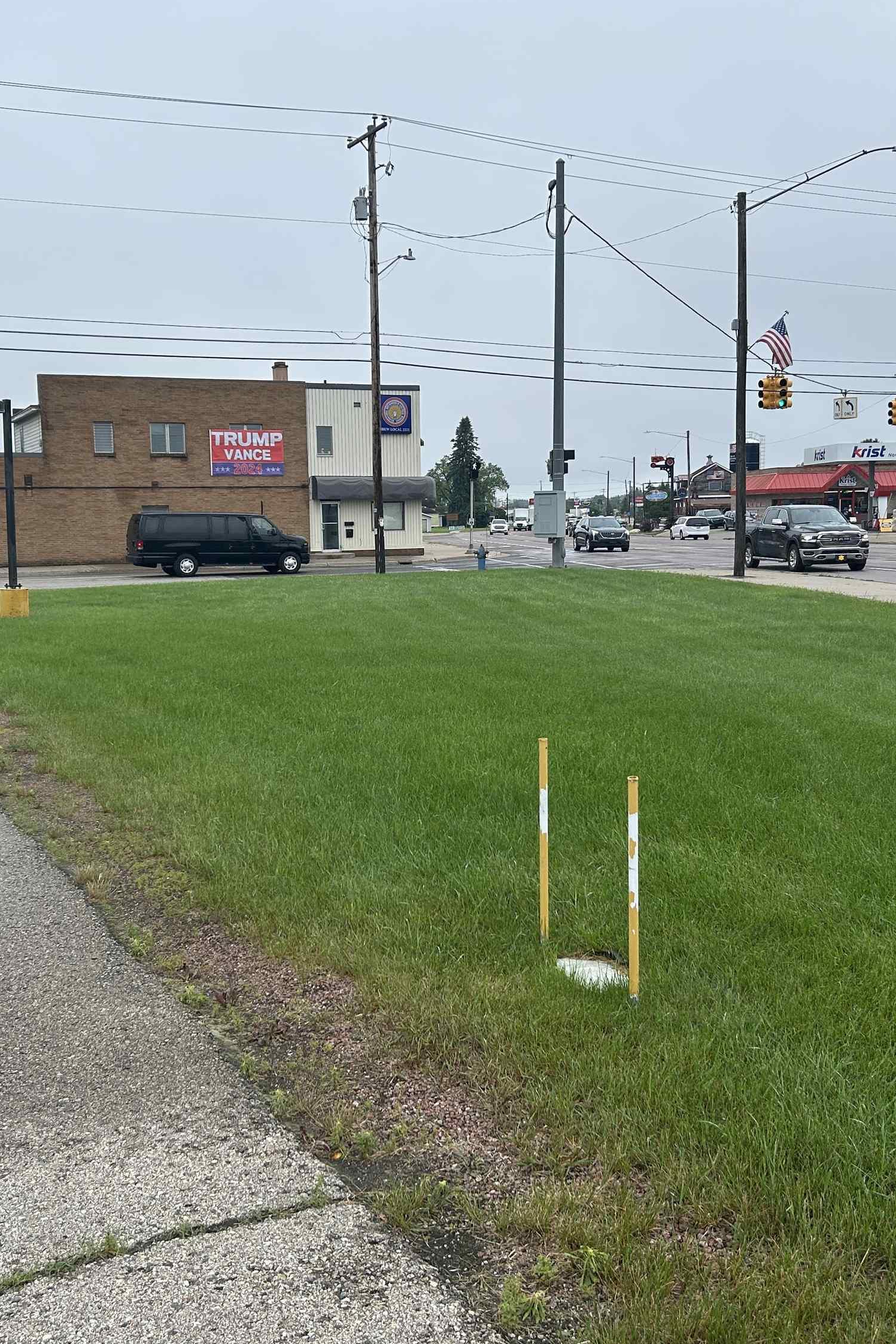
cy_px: 668
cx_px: 421
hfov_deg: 35.9
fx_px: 1381
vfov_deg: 51.9
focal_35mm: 37
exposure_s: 1/1511
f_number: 1.5
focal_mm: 5.7
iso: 50
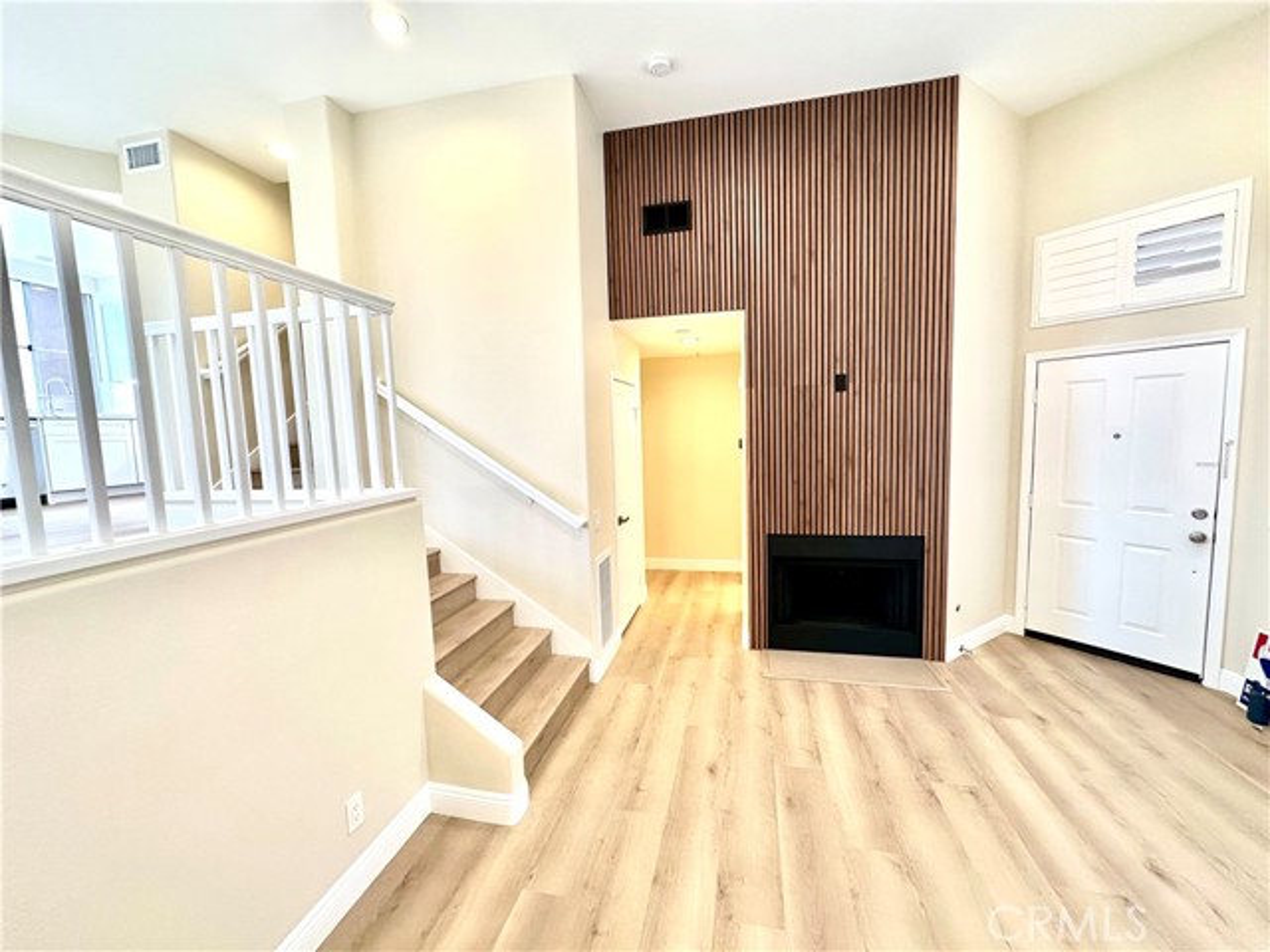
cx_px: 635
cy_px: 476
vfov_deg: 85.7
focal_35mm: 14
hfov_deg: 102.1
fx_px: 514
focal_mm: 2.22
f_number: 2.2
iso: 160
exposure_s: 1/120
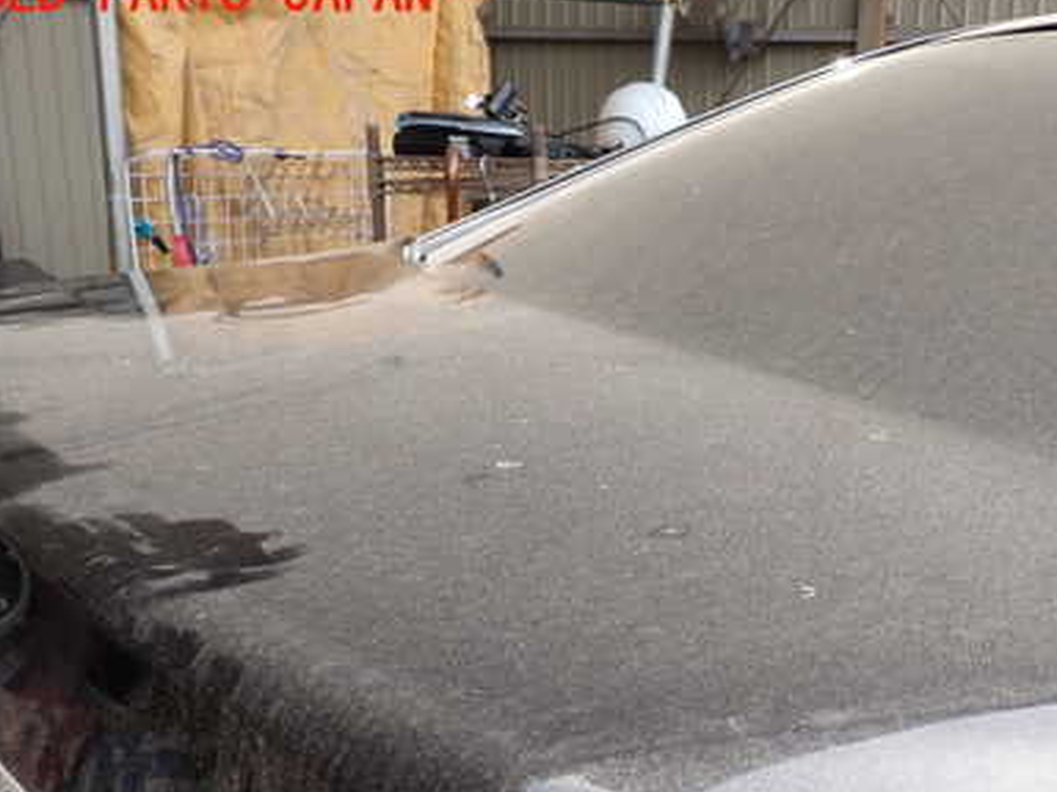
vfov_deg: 30.4
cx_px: 759
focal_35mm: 47
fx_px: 1435
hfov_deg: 39.6
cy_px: 580
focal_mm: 5.4
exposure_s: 1/200
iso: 100
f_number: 3.2
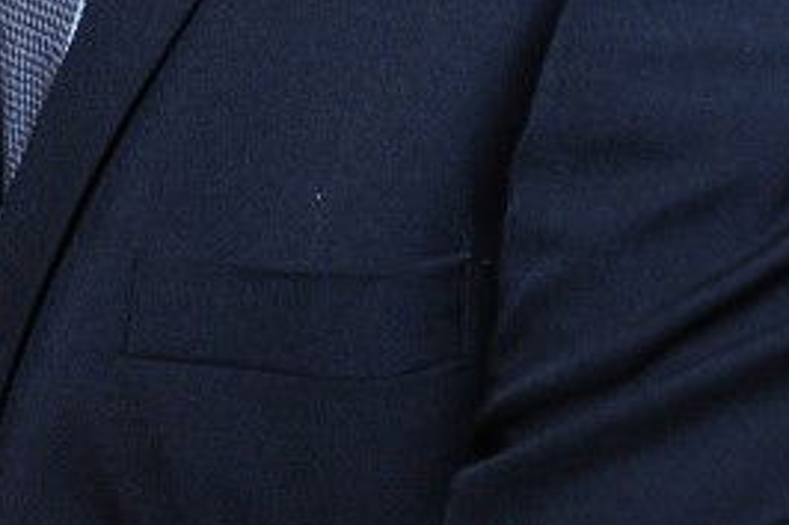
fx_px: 2847
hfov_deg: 15.0
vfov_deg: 10.0
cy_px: -427
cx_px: -285
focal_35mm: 130
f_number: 6.3
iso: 400
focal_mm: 18
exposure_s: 1/125
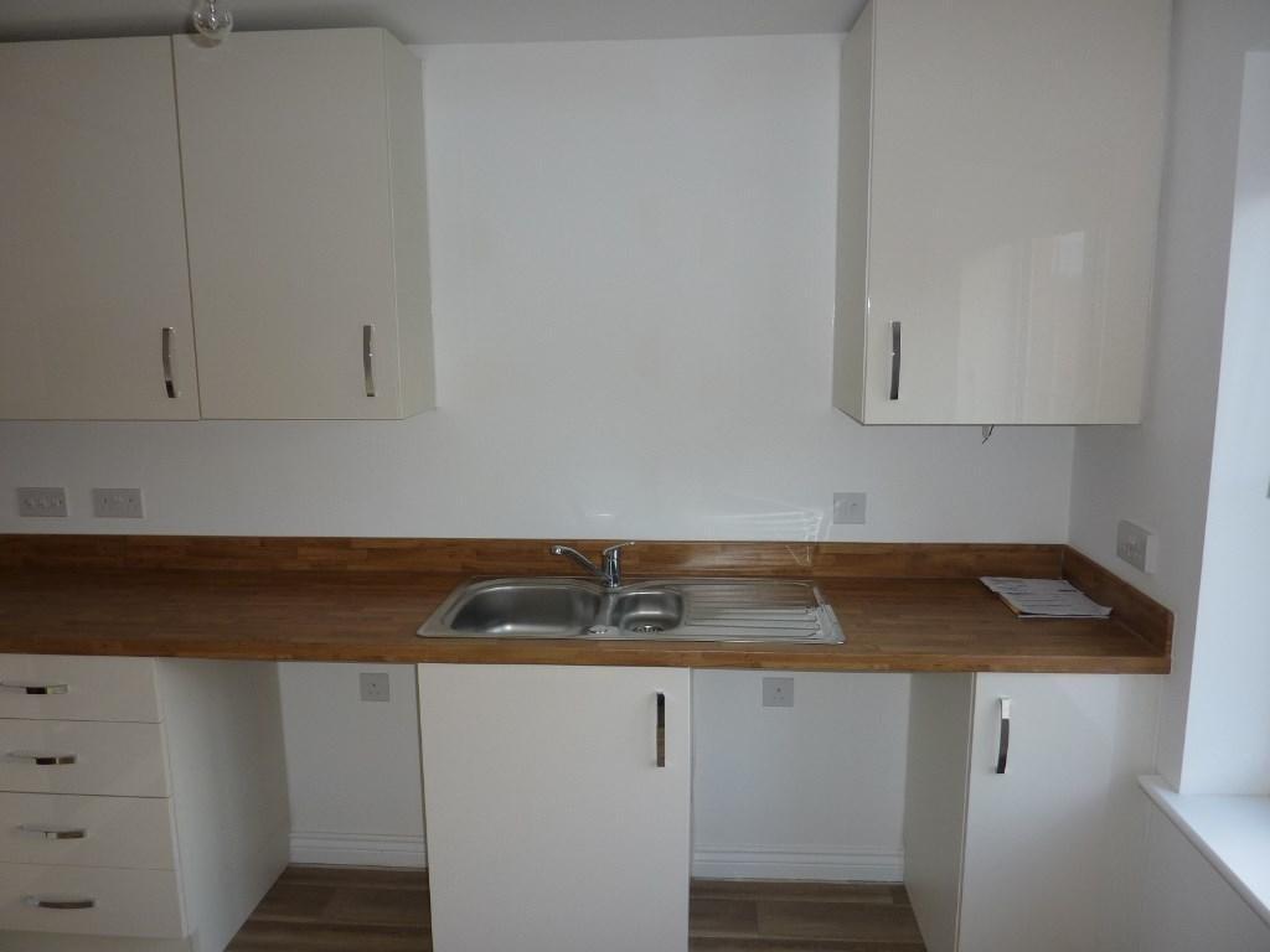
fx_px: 917
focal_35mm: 25
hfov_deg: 69.4
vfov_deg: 54.9
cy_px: 476
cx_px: 635
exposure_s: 1/30
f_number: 3.3
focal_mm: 4.1
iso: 100
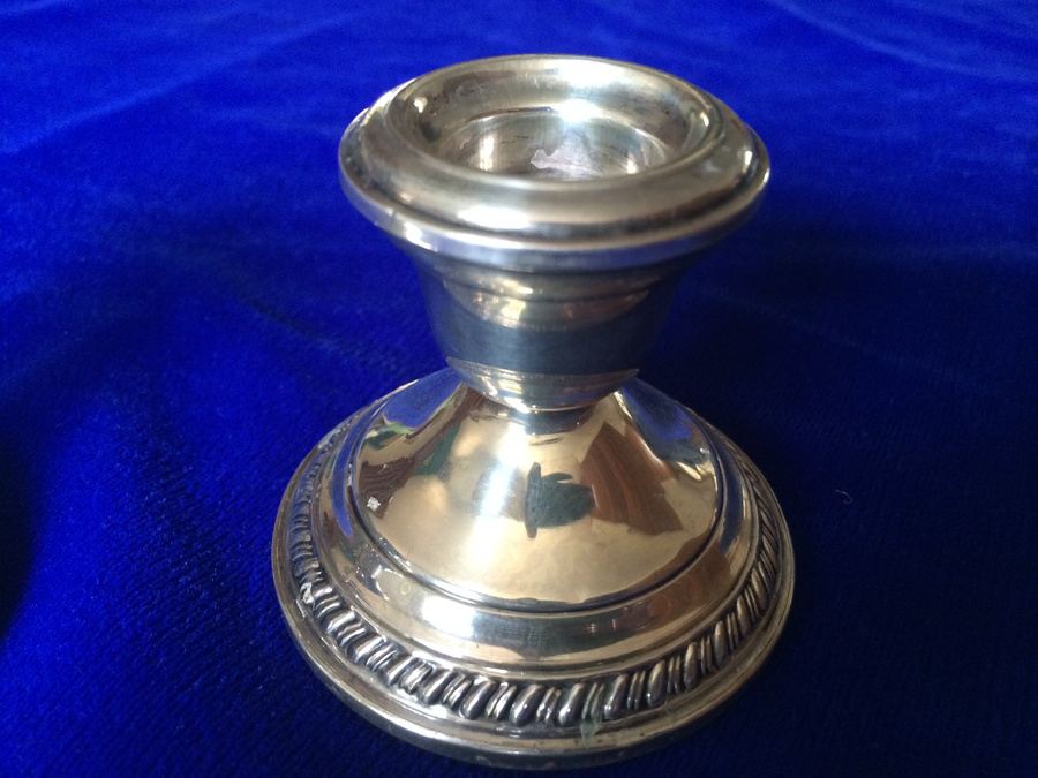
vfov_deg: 46.8
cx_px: 519
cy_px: 389
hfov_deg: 60.0
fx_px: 900
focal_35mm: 30
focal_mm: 4.12
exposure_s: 1/30
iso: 160
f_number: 2.2
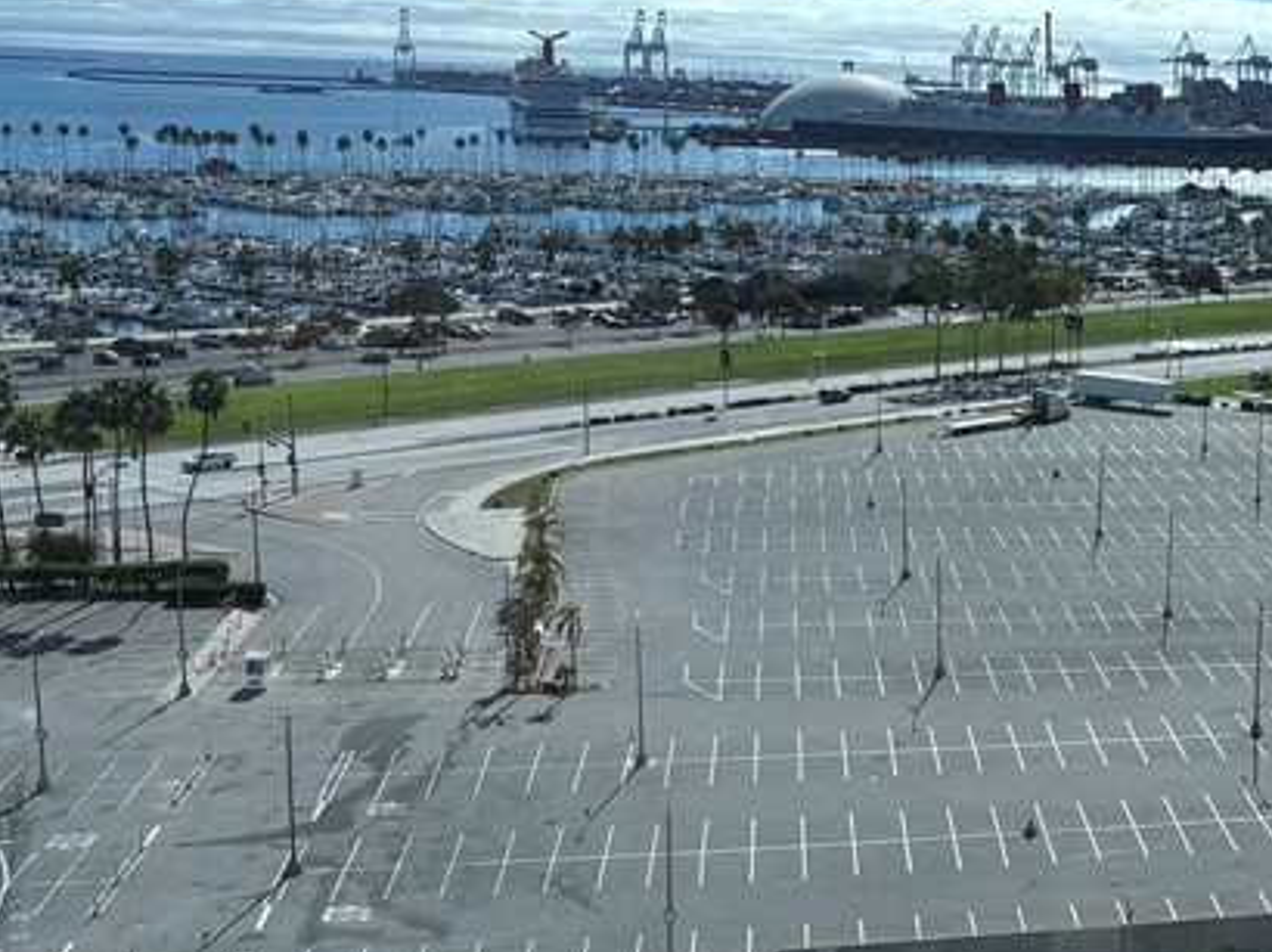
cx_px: 1334
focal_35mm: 65
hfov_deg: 27.7
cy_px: 502
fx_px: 2387
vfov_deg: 22.6
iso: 50
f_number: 1.6
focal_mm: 5.96
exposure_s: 1/5348
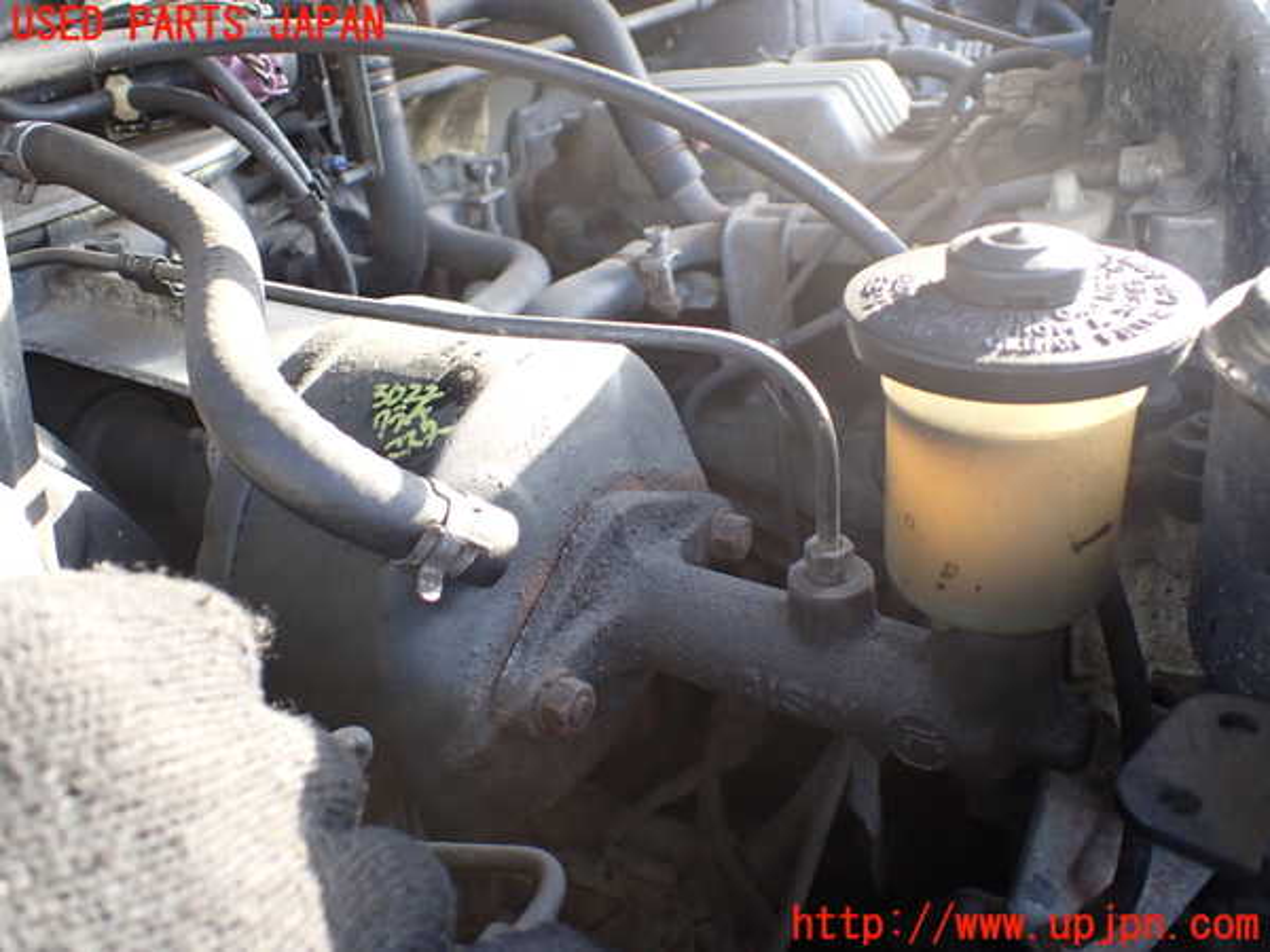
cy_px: 476
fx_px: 1101
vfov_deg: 46.8
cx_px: 635
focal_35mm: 30
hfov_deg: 60.0
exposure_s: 1/125
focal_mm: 5.4
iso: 250
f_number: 2.3
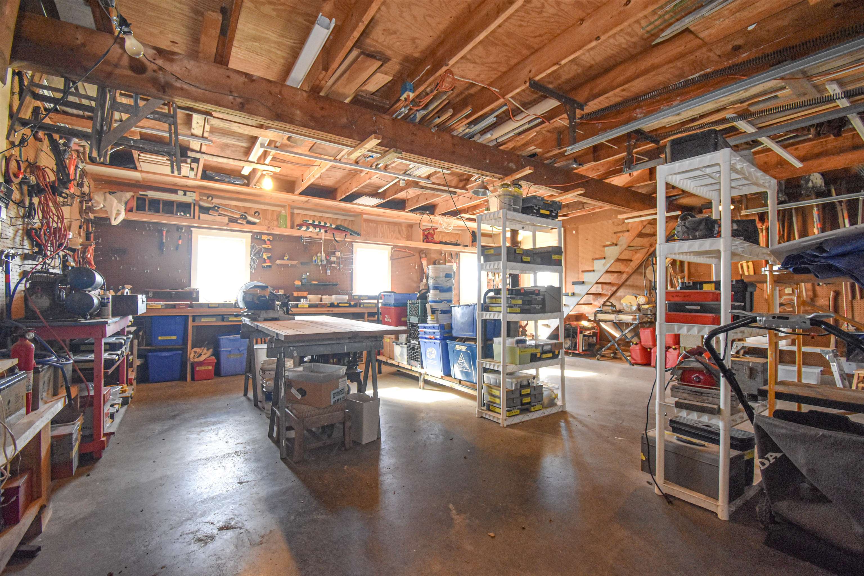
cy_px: 288
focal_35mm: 15
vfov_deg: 77.3
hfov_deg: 100.4
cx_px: 432
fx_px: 360
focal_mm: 10
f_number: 4.5
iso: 1600
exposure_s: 1/100
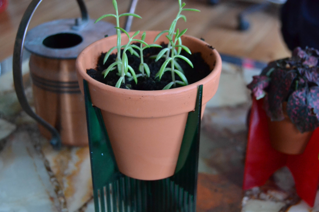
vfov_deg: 23.8
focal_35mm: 57
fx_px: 505
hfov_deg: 35.1
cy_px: 106
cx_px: 160
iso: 3200
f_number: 4.8
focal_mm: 38
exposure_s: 1/8
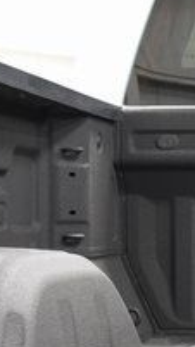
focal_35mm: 120
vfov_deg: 17.7
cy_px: 267
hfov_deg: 9.2
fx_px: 1104
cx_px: 443
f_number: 2.8
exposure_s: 1/40
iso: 1600
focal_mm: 24
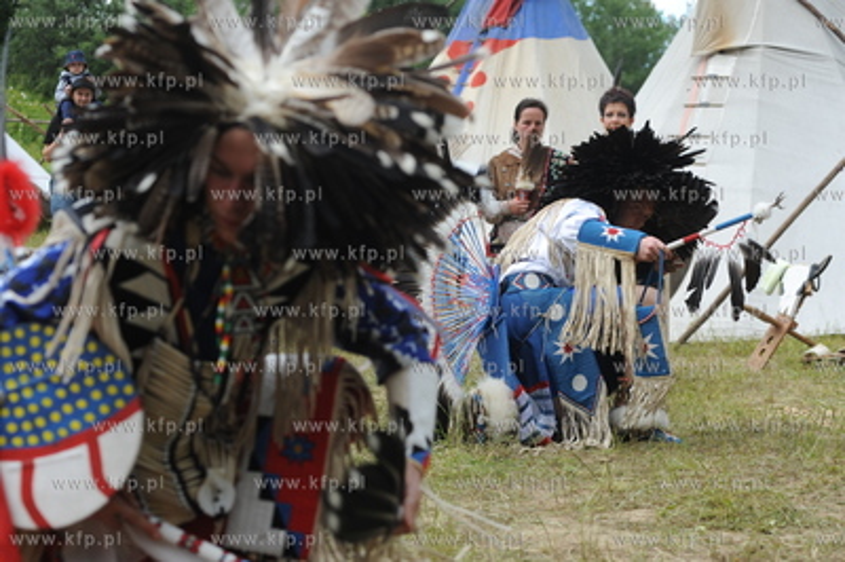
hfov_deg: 25.4
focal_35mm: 80
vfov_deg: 17.0
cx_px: 422
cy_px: 281
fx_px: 1876
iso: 200
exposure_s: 1/250
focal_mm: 80
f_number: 5.6
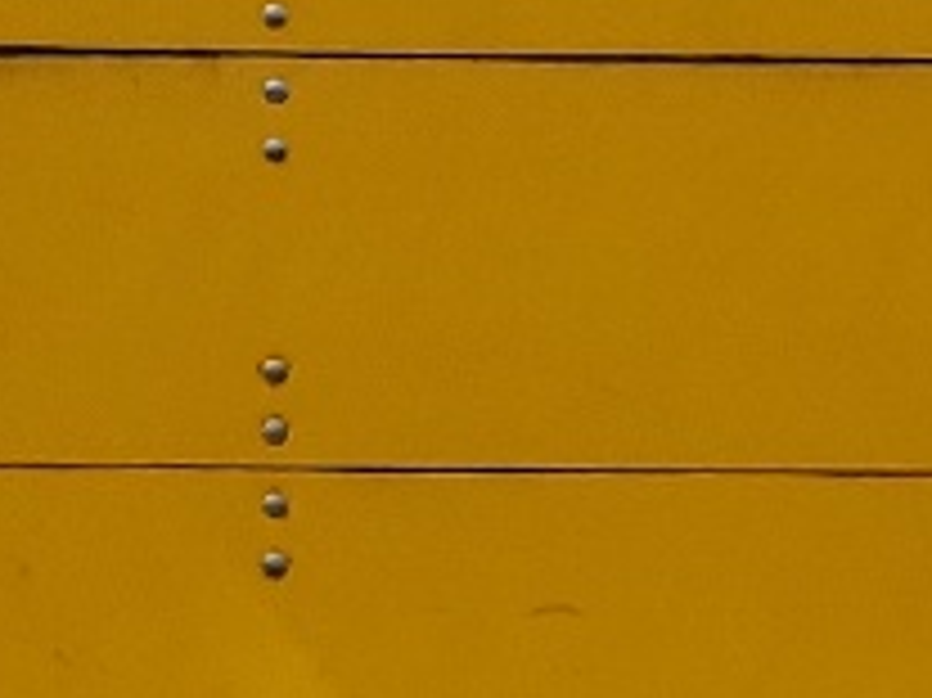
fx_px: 5409
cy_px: 824
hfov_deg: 9.8
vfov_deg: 7.3
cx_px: 833
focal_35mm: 201
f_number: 1.5
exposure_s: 1/3333
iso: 50
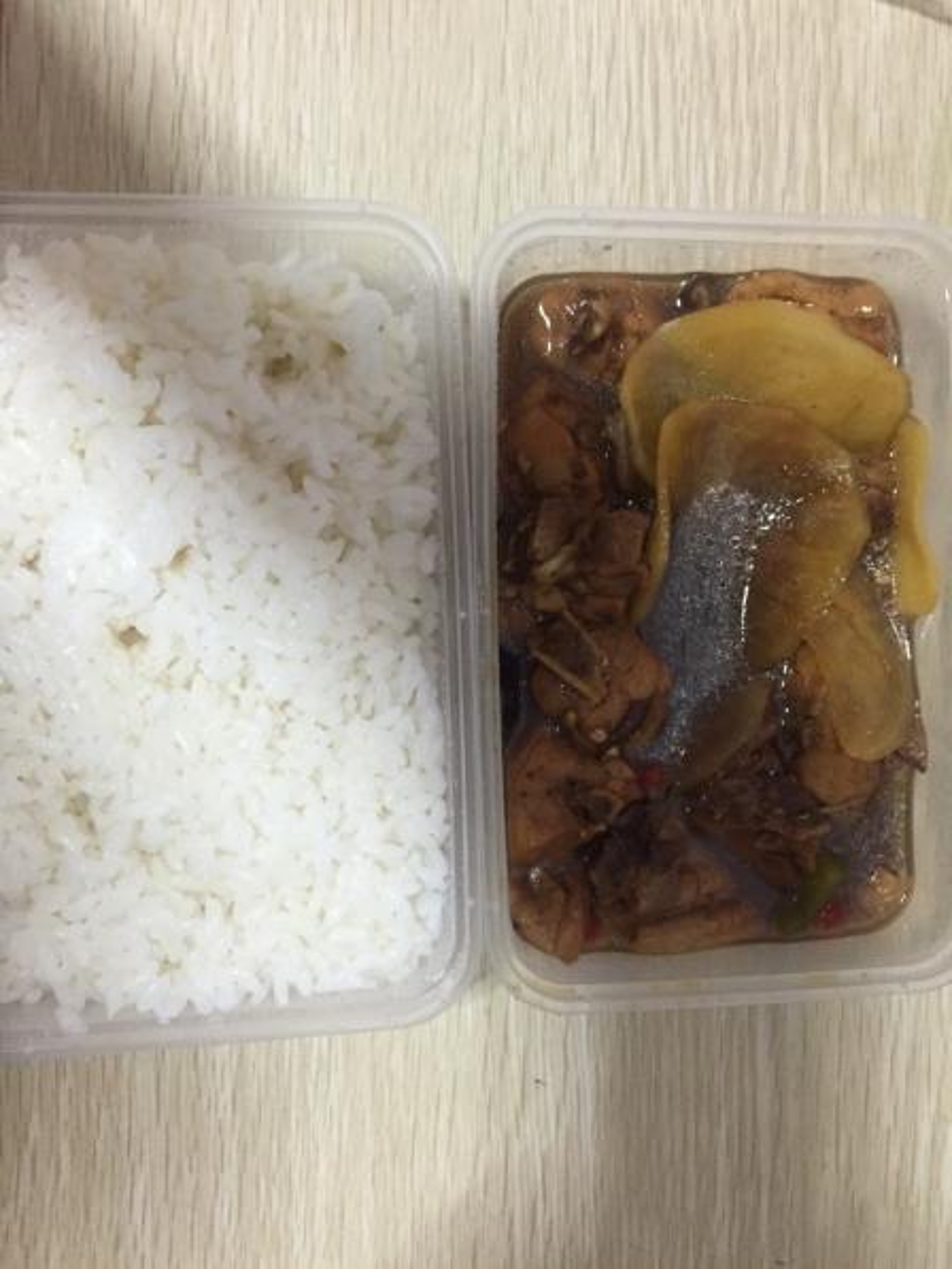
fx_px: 1063
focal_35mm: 29
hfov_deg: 48.2
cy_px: 634
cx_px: 476
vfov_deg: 61.6
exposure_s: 1/24
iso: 250
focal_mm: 4.15
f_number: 2.2
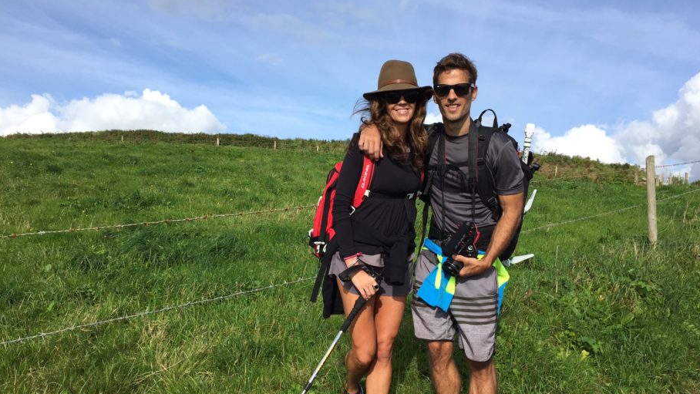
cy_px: 221
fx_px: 594
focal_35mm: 32
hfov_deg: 61.0
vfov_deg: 36.6
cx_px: 352
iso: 32
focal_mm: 4.15
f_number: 2.2
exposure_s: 1/1799
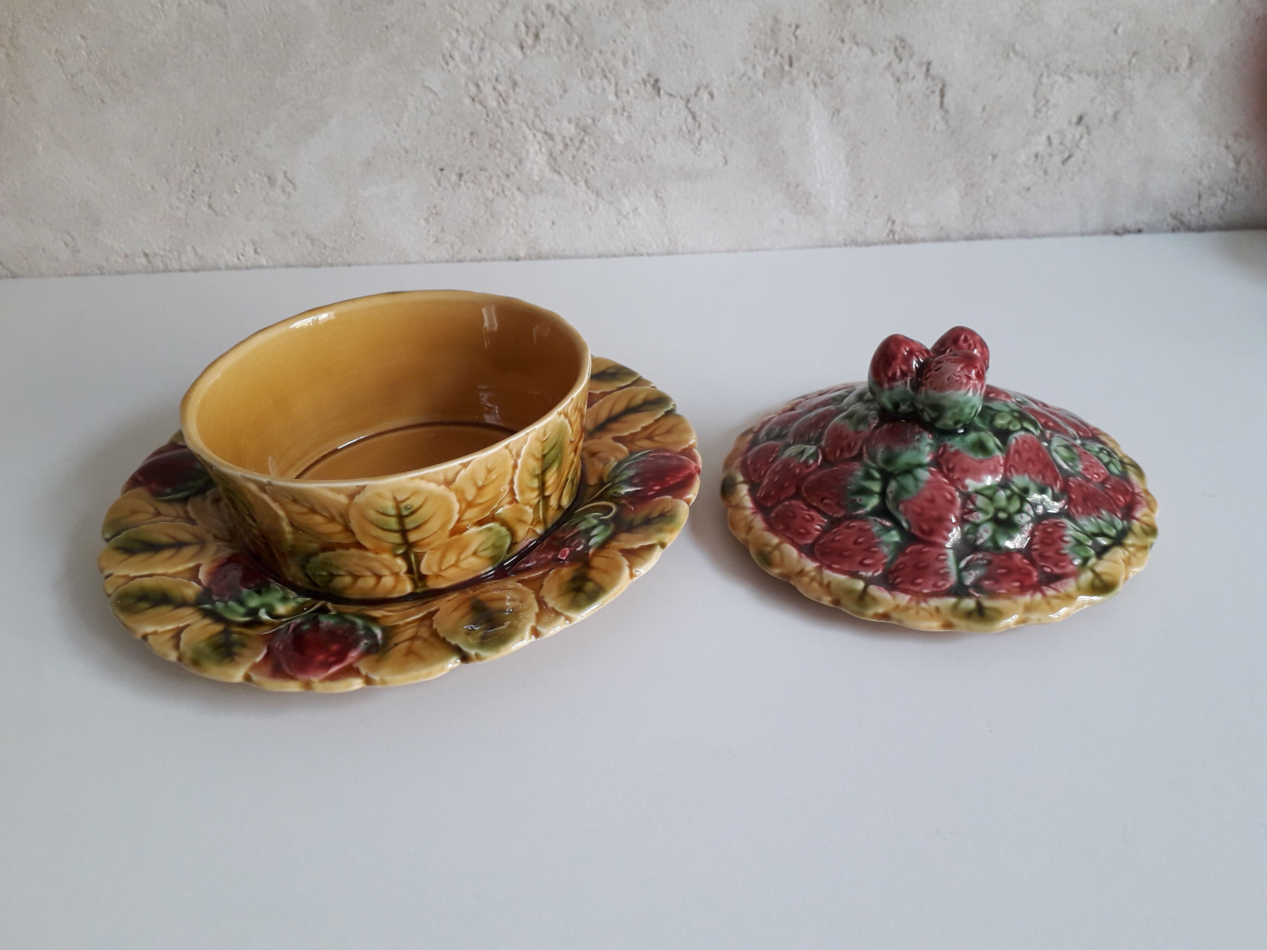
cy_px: 475
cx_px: 634
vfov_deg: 51.4
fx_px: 988
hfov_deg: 65.3
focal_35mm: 27
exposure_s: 1/50
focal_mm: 3.6
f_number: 1.9
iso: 100
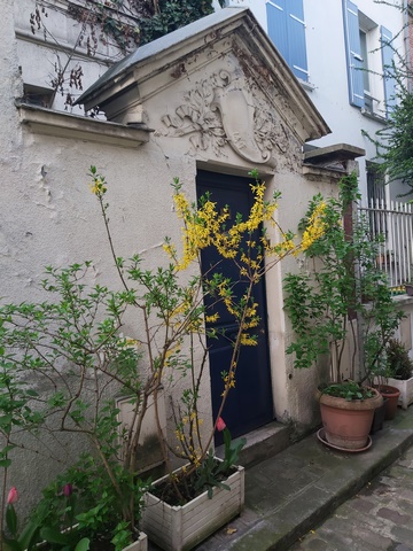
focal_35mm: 26
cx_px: 206
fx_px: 414
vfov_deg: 67.3
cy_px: 276
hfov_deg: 53.1
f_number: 1.7
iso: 64
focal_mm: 3.92
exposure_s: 1/171
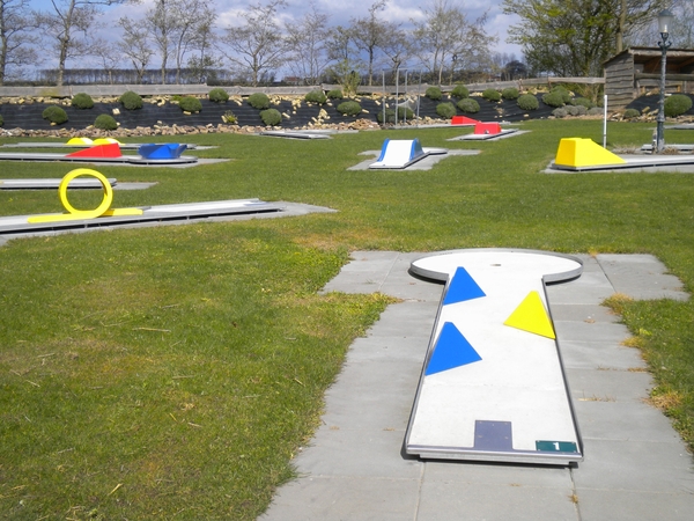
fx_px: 1043
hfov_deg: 36.8
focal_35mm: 52
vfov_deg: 28.0
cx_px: 347
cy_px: 260
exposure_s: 1/543
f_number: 5.6
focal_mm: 9.3
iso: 80
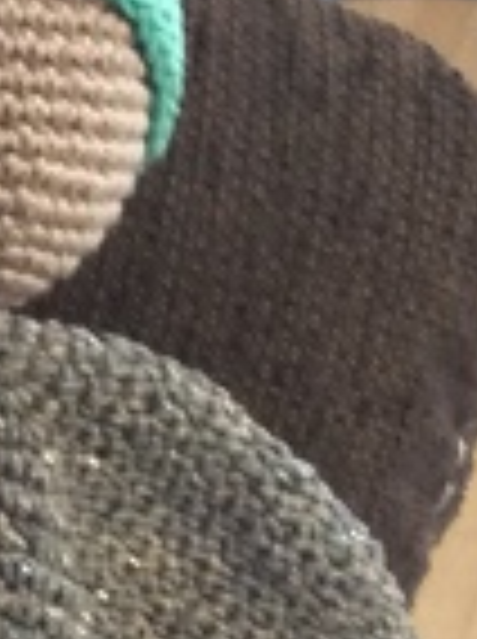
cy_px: 576
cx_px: -306
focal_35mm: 180
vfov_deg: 10.9
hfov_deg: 8.0
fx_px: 3317
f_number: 2.4
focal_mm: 3.3
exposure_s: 1/25
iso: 200
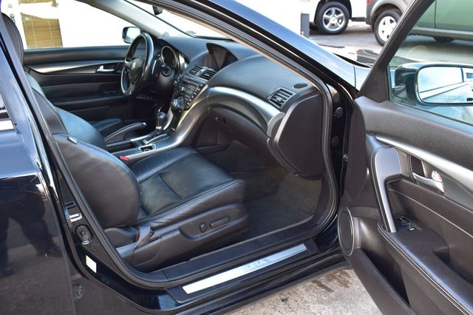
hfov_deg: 57.2
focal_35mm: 33
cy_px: 158
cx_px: 236
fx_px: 433
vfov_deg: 39.9
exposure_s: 1/20
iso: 400
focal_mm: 22
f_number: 6.3
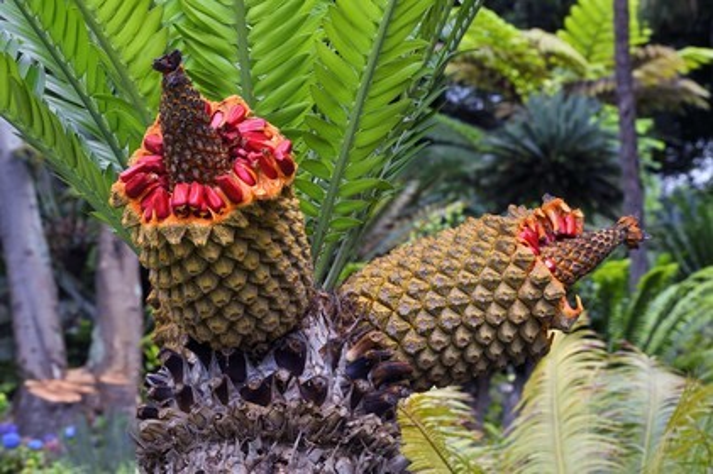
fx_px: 2573
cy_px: 237
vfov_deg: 10.5
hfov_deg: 15.8
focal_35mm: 130
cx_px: 356
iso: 400
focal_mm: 130
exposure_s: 1/125
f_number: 13
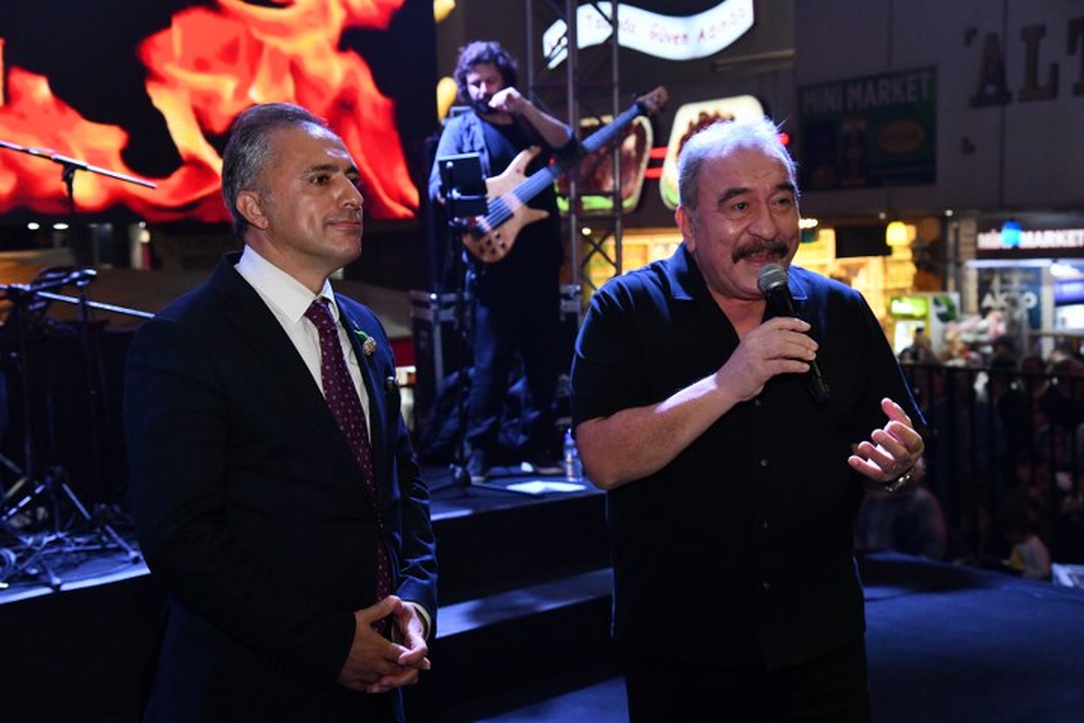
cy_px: 362
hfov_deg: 36.2
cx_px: 542
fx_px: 1656
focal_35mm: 55
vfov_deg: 24.6
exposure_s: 1/320
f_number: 5.6
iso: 8000
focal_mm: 55
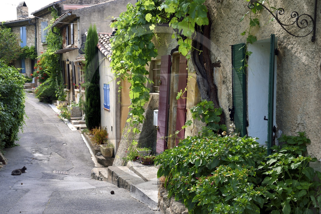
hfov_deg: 39.6
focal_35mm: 50
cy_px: 107
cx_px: 160
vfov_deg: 27.0
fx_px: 446
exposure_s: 1/200
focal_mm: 50
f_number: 6.3
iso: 200
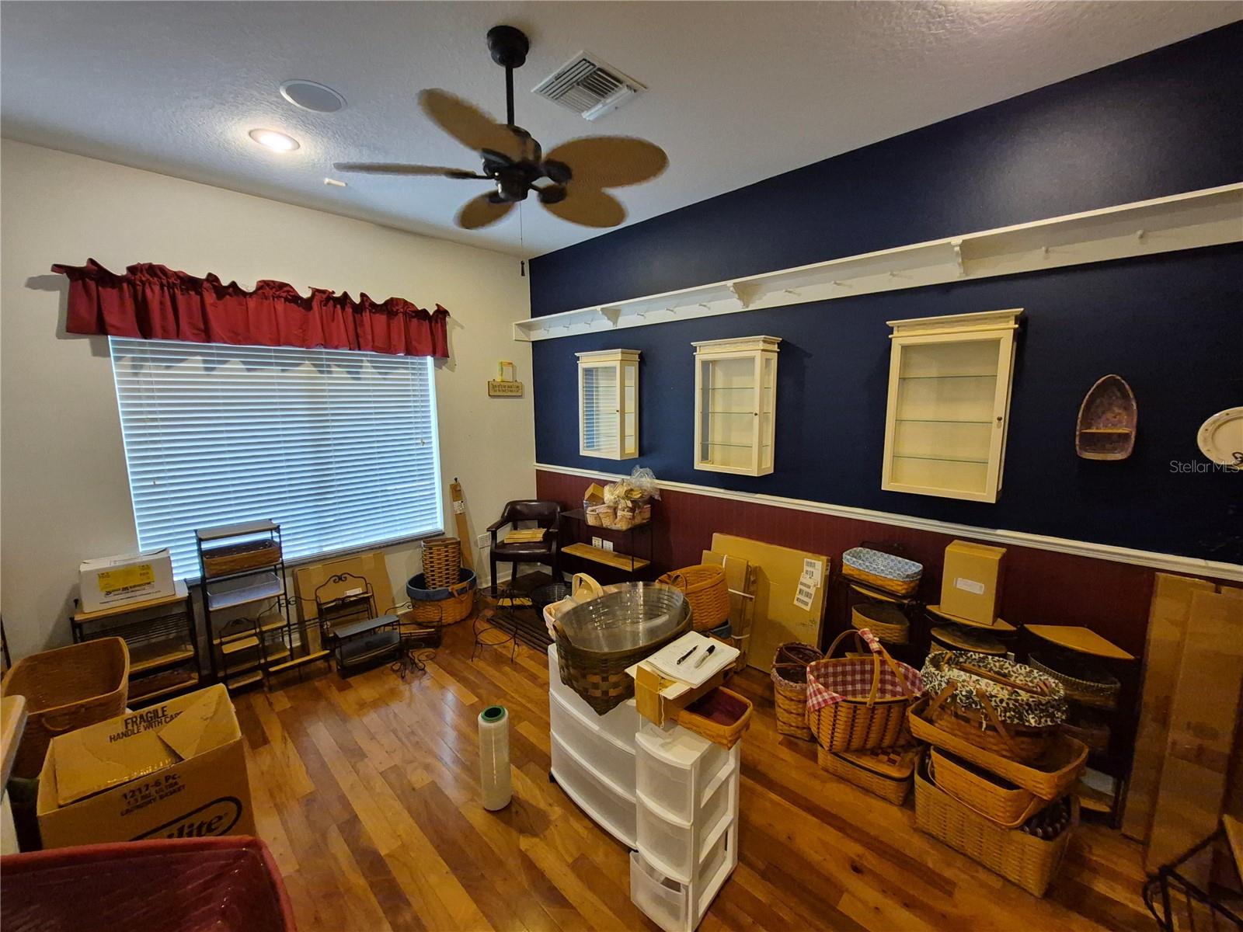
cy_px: 466
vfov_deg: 89.9
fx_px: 467
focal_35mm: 13
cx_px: 622
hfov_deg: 106.2
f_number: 2.2
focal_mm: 1.74
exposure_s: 1/60
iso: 1000
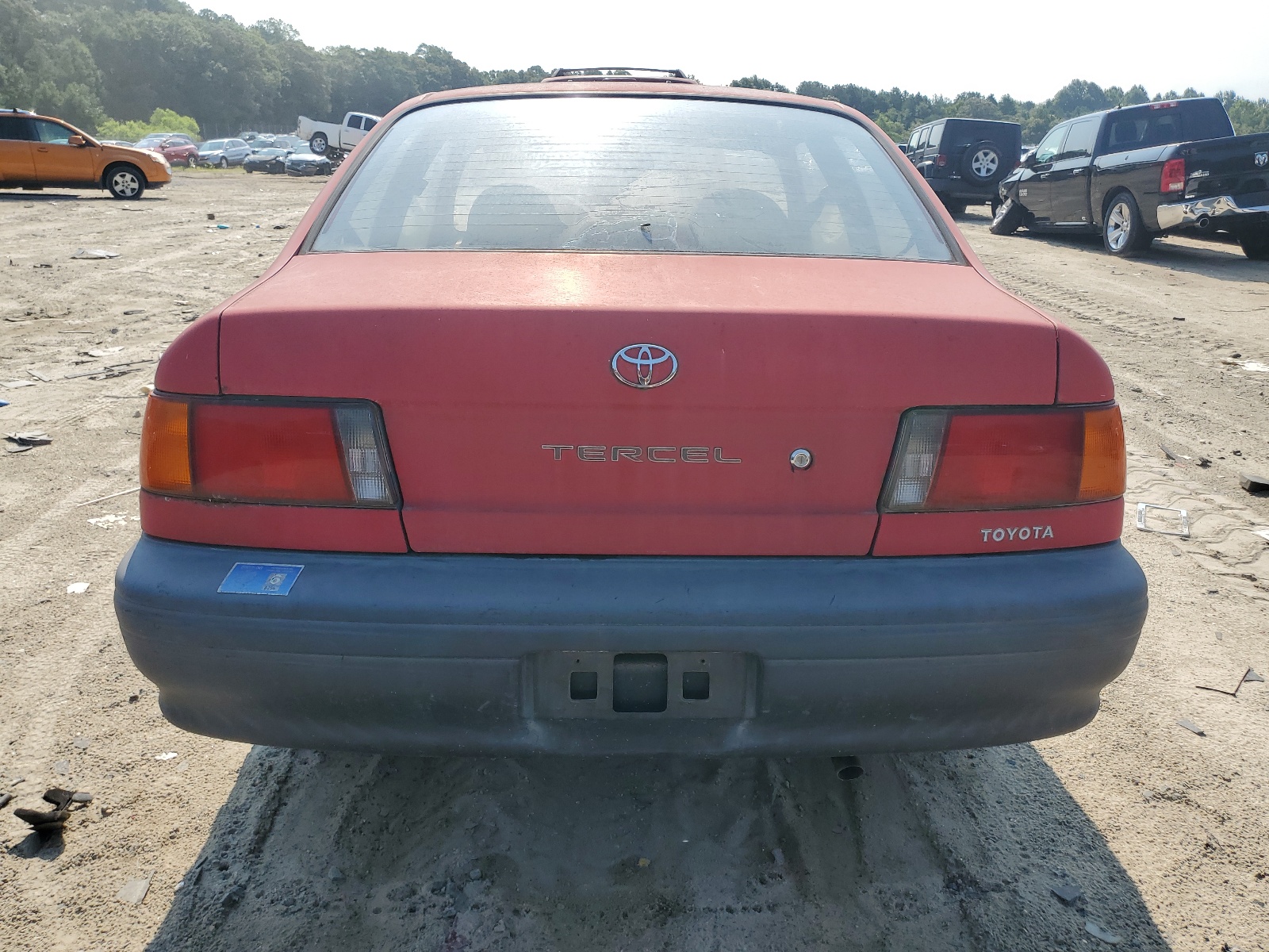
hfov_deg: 67.3
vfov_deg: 53.1
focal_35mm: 26
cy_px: 476
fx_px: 953
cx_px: 634
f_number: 1.5
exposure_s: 1/2500
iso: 50
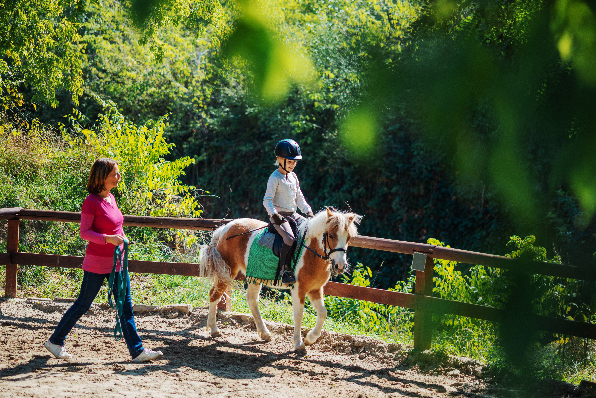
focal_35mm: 105
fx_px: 1739
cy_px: 199
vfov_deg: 13.1
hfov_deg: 19.5
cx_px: 298
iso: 200
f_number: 2.8
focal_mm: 105
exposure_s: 1/1250
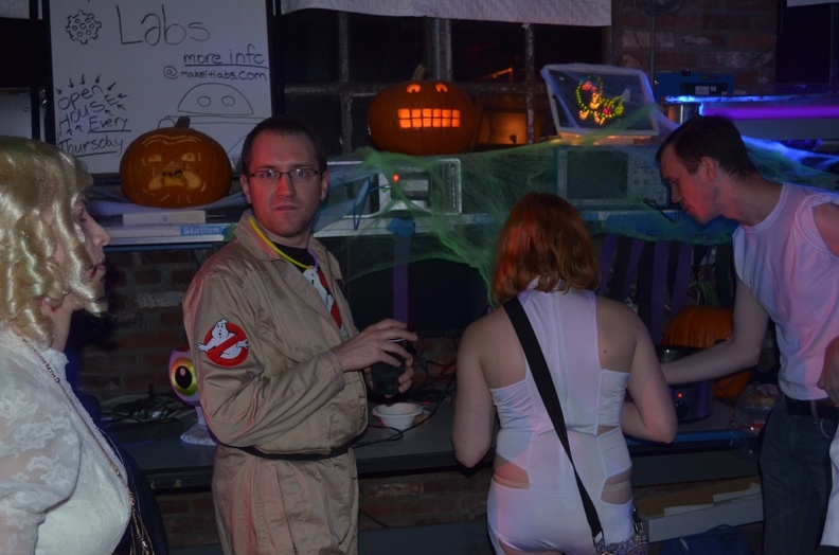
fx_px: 907
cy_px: 278
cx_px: 420
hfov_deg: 49.7
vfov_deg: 34.0
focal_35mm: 39
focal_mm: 26
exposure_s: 1/30
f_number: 4.2
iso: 800
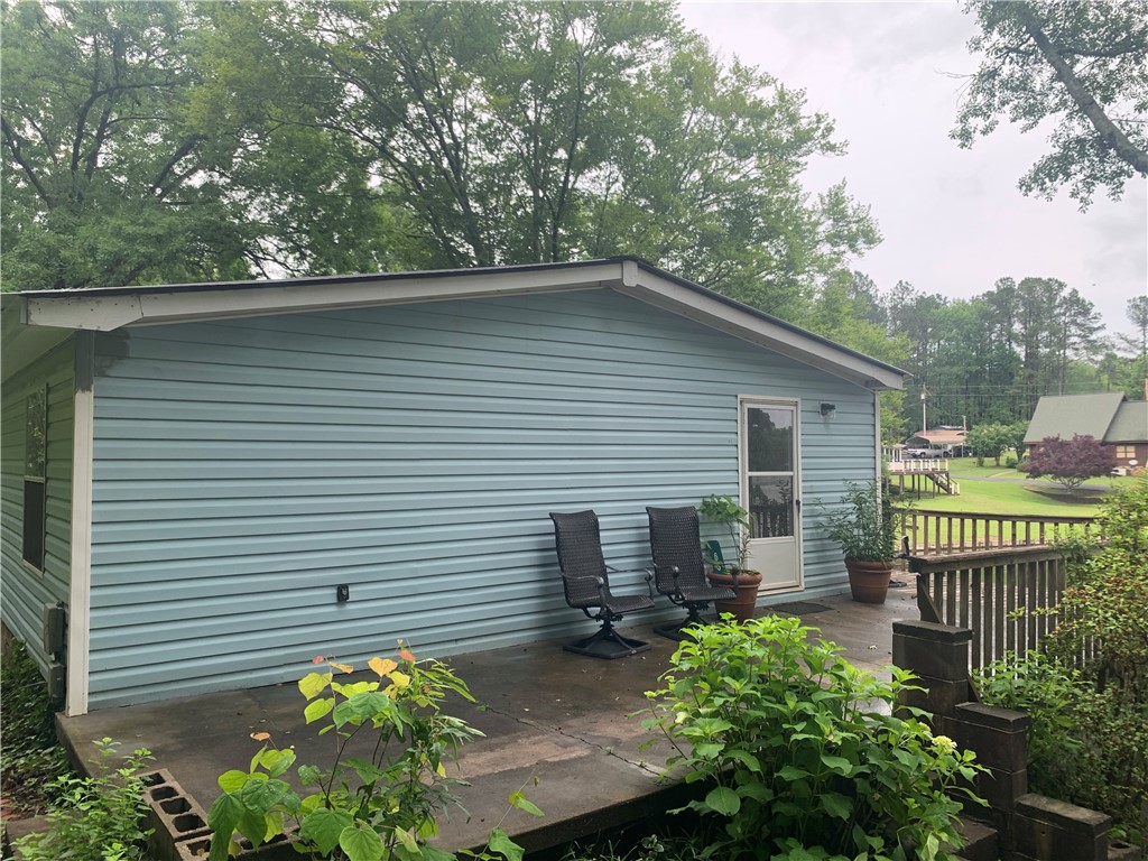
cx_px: 574
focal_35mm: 26
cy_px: 430
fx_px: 862
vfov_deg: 53.1
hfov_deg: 67.3
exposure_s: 1/444
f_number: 1.8
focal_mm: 4.25
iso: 25
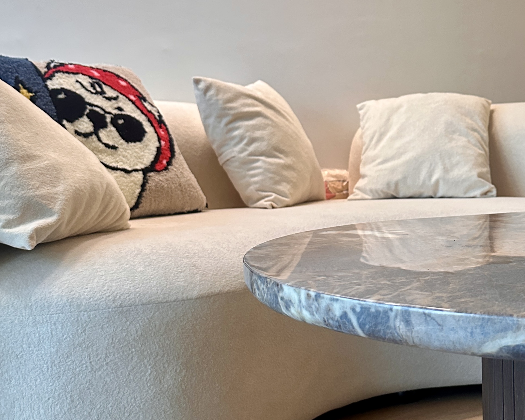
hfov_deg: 37.9
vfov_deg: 31.5
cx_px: 385
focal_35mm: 48
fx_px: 746
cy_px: 217
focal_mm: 6.86
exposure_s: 1/50
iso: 500
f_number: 1.78
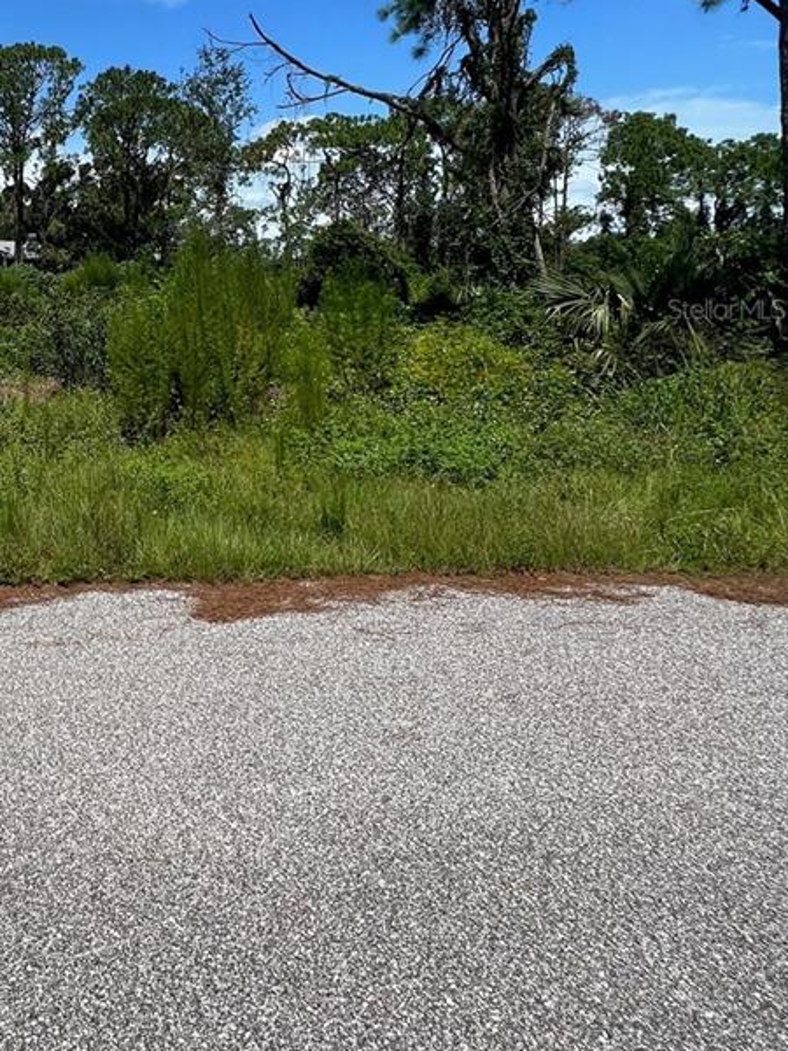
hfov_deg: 45.1
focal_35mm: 26
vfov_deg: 64.6
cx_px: 4
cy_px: 308
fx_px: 789
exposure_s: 1/1340
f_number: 1.8
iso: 32
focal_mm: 1.57
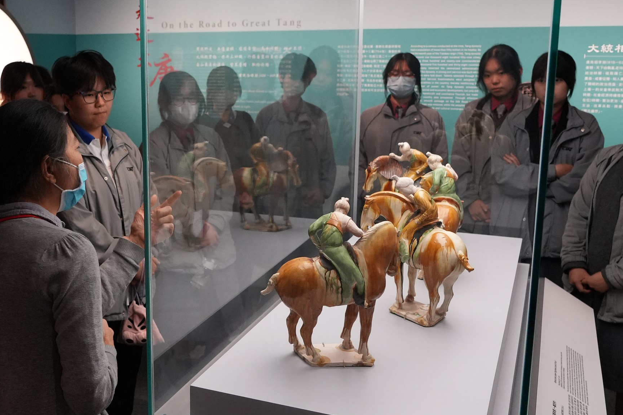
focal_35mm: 43
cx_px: 163
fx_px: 744
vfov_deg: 31.2
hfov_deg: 44.1
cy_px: 197
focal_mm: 16
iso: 2000
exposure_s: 1/50
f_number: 3.2
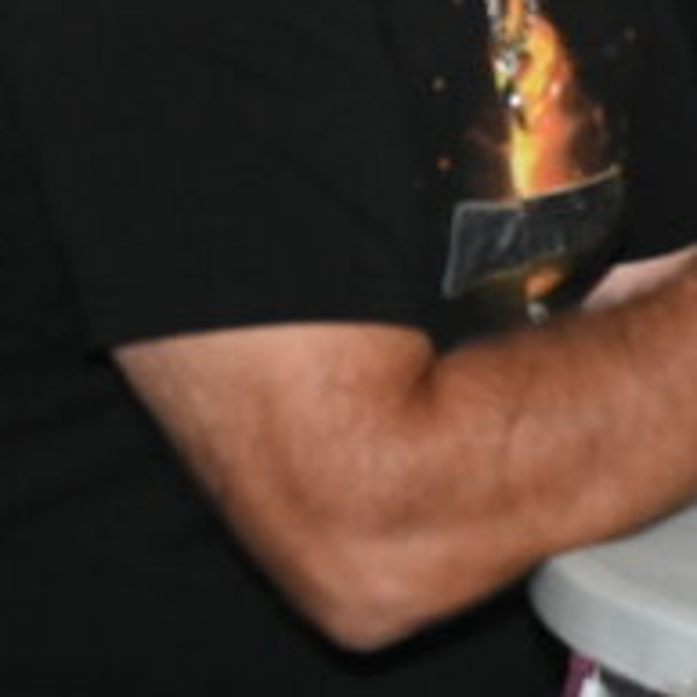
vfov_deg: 7.9
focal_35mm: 221
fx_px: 5034
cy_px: 175
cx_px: 1593
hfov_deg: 7.5
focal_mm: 49
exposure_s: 1/60
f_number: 5.6
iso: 5600
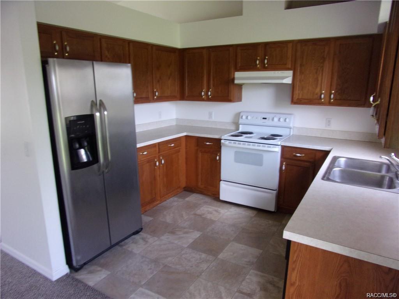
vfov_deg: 56.8
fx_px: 277
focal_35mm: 24
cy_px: 150
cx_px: 200
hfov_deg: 71.6
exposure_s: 1/34
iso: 159
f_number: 3.3
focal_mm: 4.3
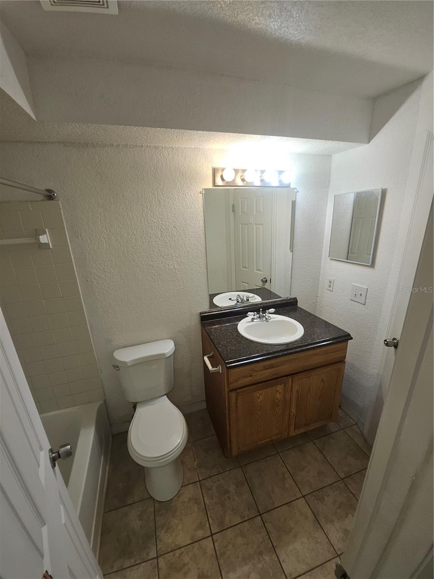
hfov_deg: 89.9
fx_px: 217
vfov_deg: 106.2
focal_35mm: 13
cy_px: 290
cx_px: 217
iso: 64
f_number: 2.2
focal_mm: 1.7
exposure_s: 1/60
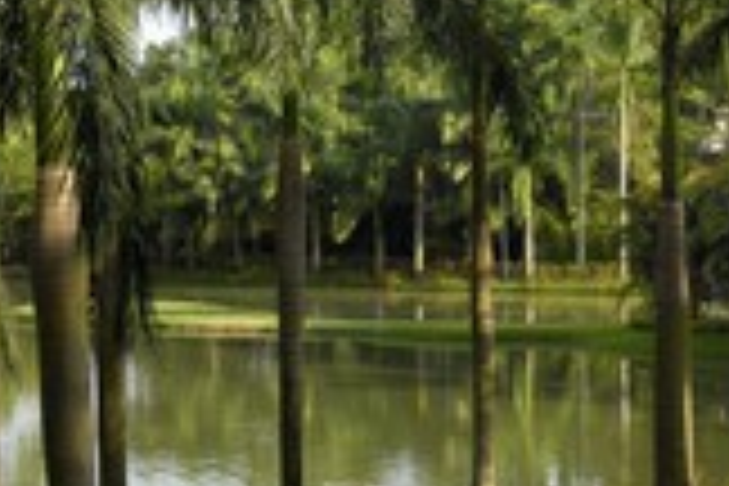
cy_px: 274
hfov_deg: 18.5
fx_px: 2207
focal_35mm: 109
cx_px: 119
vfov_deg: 12.6
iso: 100
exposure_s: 1/100
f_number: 6.7
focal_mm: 28
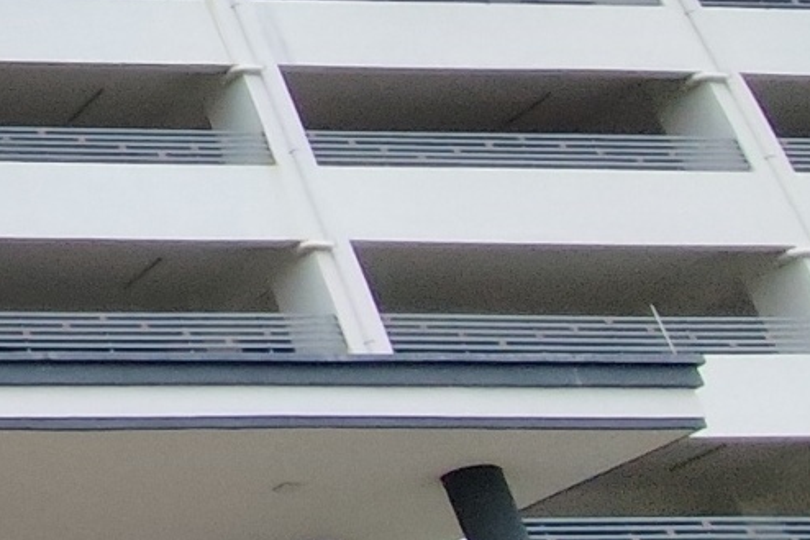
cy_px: -424
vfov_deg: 14.2
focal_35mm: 85
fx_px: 1912
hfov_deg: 15.4
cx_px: -1060
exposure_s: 1/2976
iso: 50
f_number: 2.2
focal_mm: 1.65
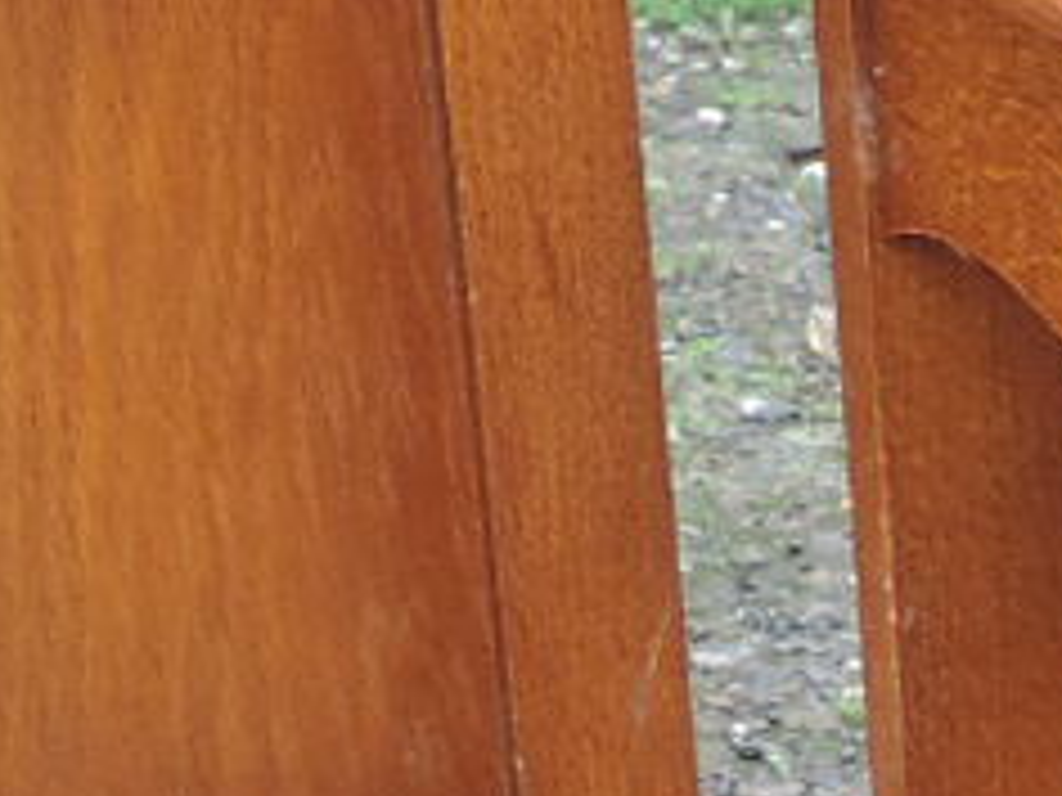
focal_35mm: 163
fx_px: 5001
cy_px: 1147
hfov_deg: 11.7
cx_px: 1490
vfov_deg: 8.9
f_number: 3
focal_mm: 4.3
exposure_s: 1/30
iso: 100
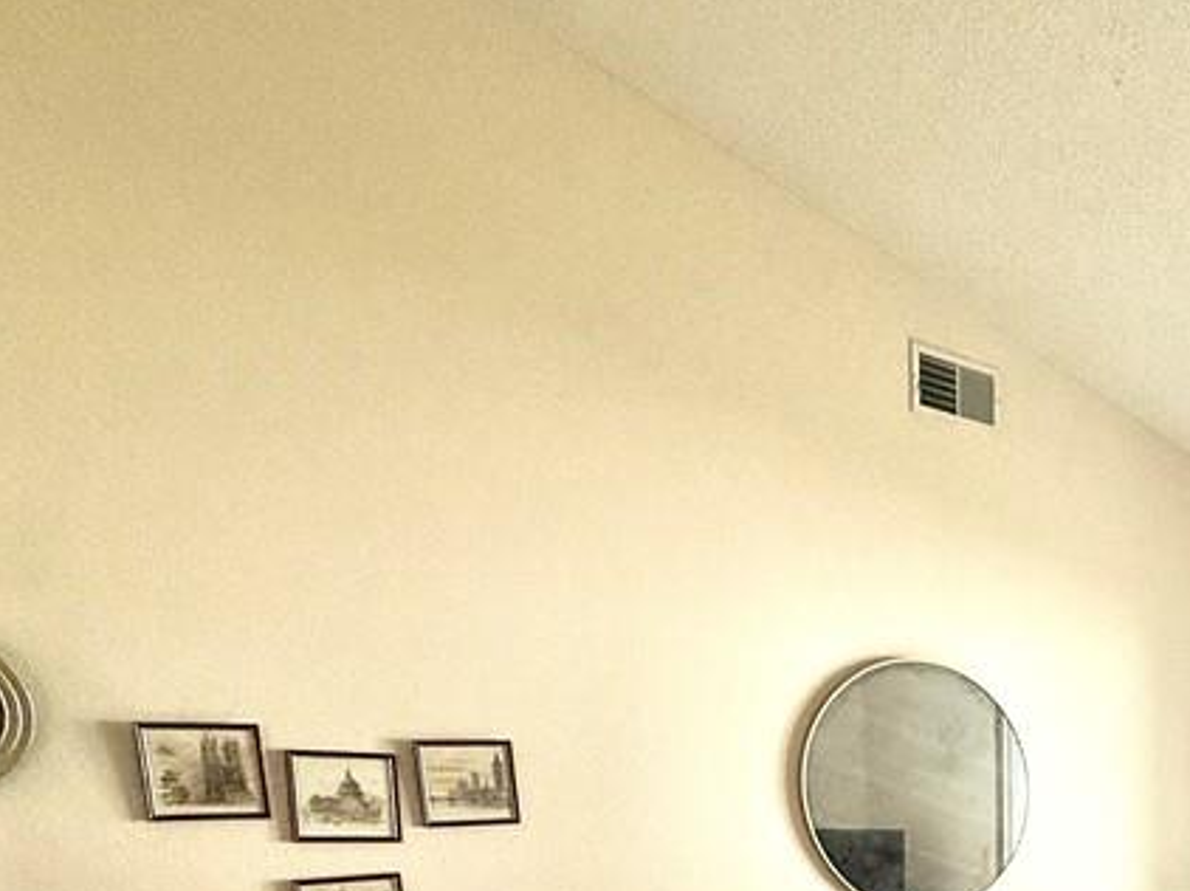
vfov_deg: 35.7
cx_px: 1190
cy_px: 976
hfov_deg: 45.5
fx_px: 1168
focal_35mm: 34
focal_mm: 2.22
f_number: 2.2
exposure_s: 1/161
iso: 64
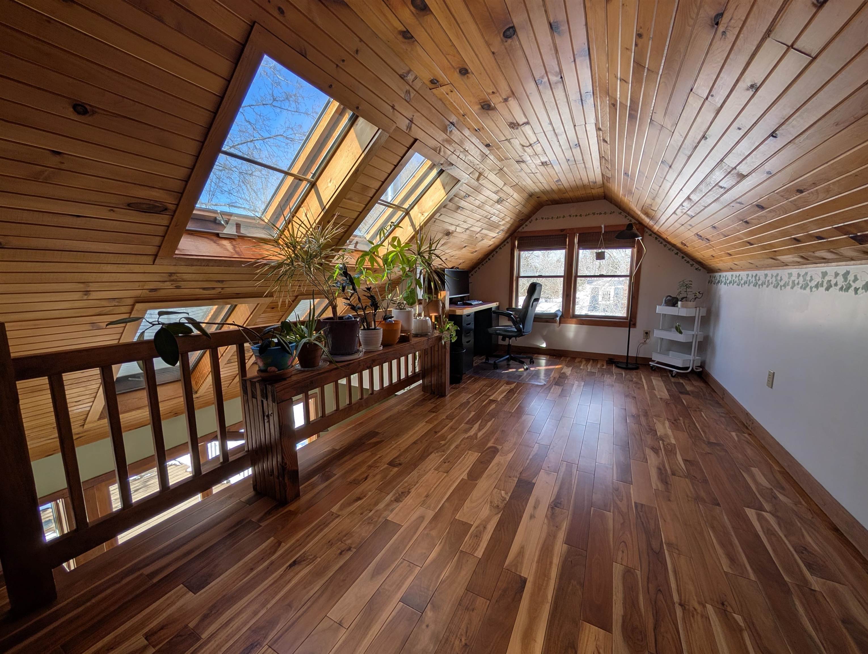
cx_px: 434
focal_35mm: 12
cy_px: 327
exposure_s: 1/616
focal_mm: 2.02
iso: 55
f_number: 1.7
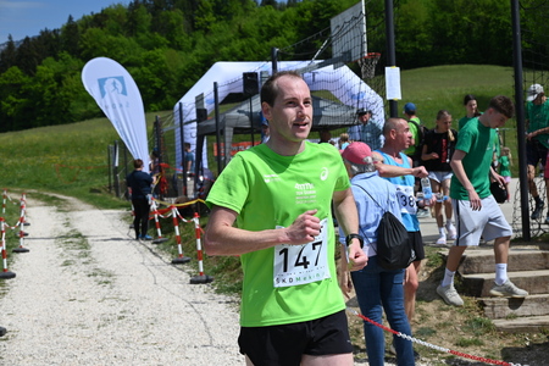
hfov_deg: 33.9
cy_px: 183
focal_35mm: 59
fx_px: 900
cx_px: 274
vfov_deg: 23.0
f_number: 8
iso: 100
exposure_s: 1/500
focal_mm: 59
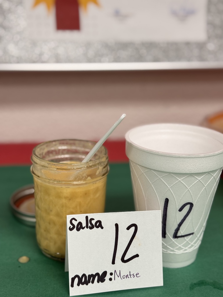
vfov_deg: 39.7
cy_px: 148
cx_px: 112
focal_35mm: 48
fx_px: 412
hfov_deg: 30.3
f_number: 1.78
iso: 64
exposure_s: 1/60
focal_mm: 6.76
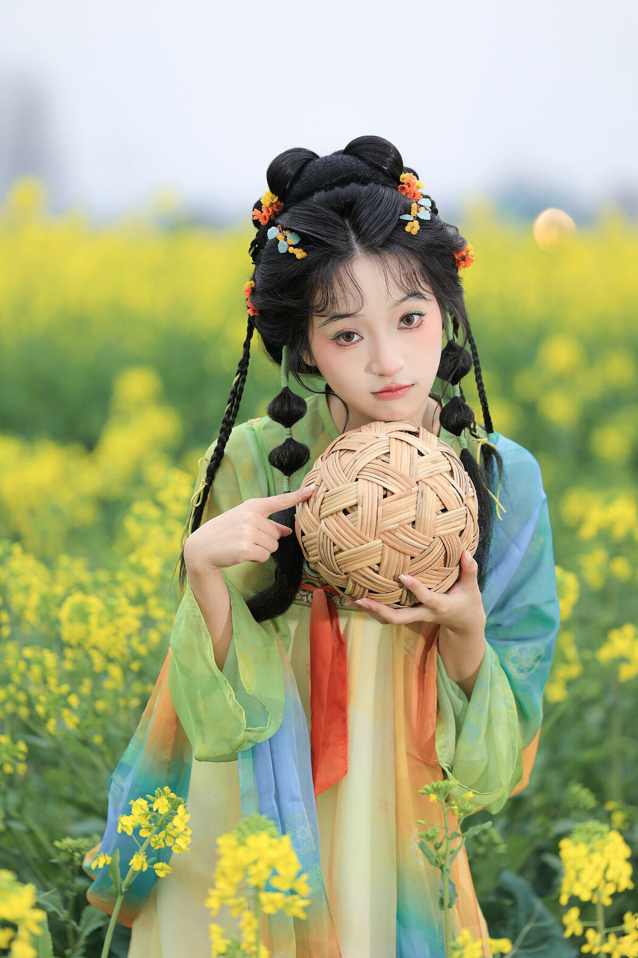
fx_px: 4067
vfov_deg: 13.4
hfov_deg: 9.0
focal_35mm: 153
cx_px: 319
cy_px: 479
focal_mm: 153
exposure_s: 1/400
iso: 400
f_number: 2.8
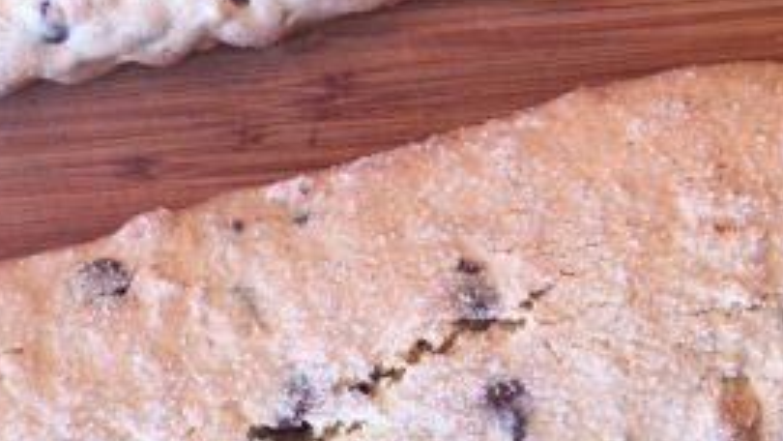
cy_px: 168
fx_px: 1557
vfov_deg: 16.1
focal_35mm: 75
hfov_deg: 28.1
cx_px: 278
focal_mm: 4.15
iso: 32
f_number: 2.2
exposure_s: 1/30
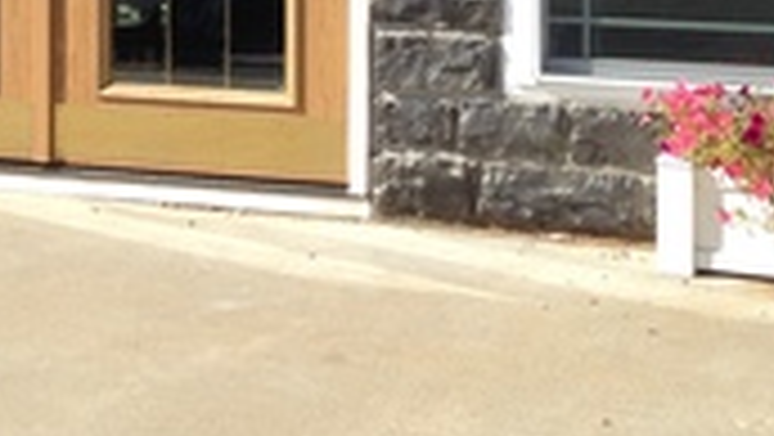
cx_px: 182
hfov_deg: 16.5
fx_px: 2649
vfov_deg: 9.2
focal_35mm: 129
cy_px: -229
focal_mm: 4.13
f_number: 2.4
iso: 50
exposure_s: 1/1178
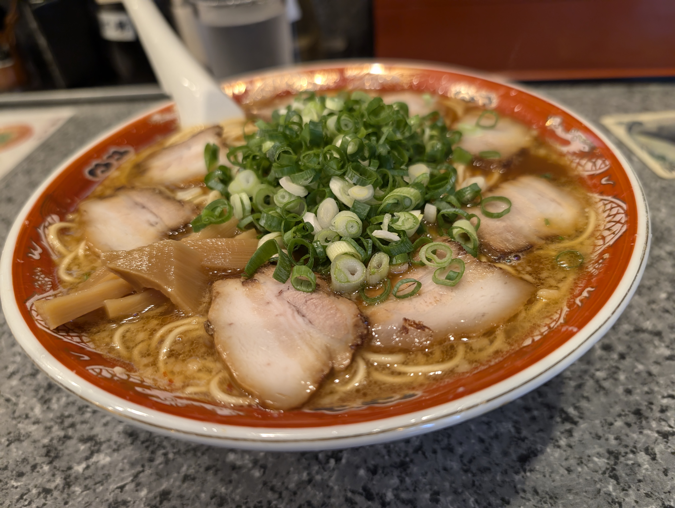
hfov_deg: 71.5
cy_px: 254
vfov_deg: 56.9
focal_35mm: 24
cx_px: 338
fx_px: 469
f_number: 1.68
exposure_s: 1/59.6
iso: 138
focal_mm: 6.9
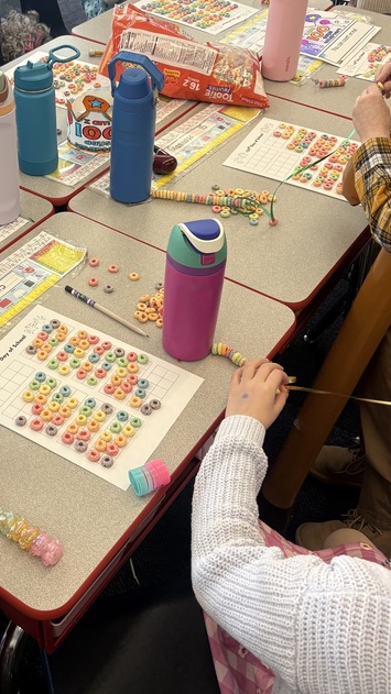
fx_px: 848
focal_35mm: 46
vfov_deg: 44.1
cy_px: 242
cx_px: 99
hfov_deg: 25.7
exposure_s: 1/90
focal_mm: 5.96
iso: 100
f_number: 1.6
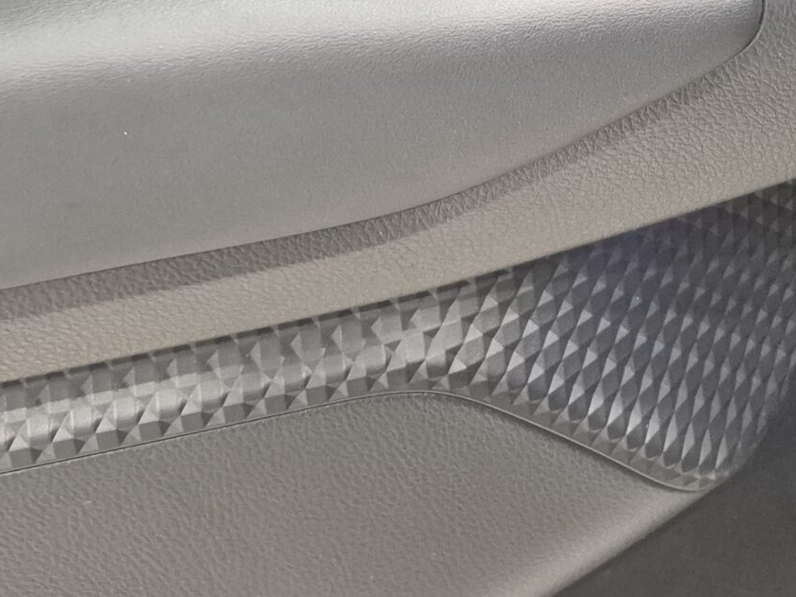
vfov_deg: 18.7
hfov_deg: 26.3
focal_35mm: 70
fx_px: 1610
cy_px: -278
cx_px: 800
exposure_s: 1/100
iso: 2000
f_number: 1.8
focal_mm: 5.4
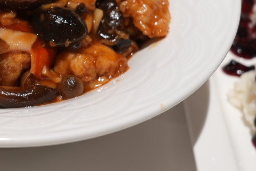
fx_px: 598
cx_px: 1
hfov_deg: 23.2
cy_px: 6
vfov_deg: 16.0
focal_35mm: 84
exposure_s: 1/15
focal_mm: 36
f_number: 5.6
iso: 160
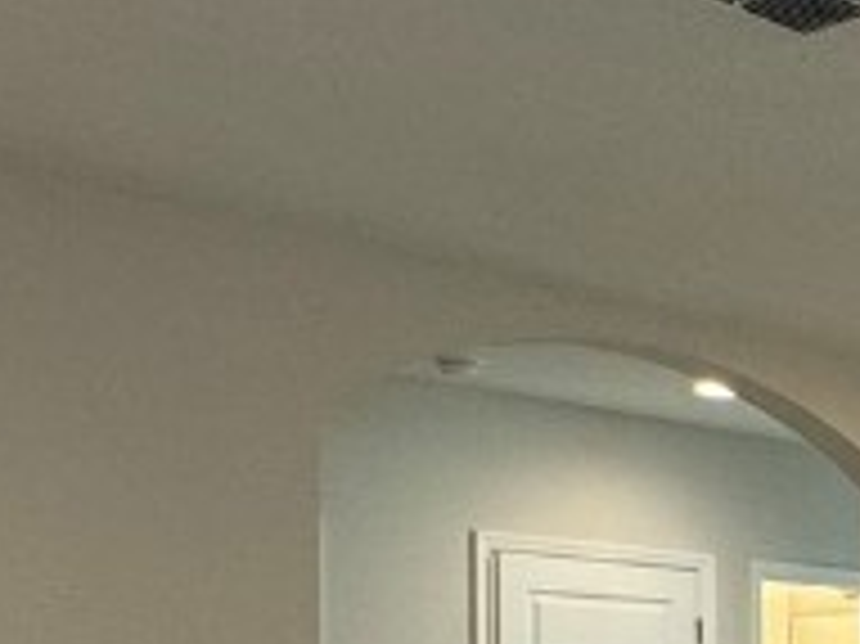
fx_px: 1862
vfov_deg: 18.5
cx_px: 1378
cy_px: 788
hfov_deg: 21.0
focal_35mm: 75
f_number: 2.2
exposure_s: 1/120
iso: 200
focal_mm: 2.22
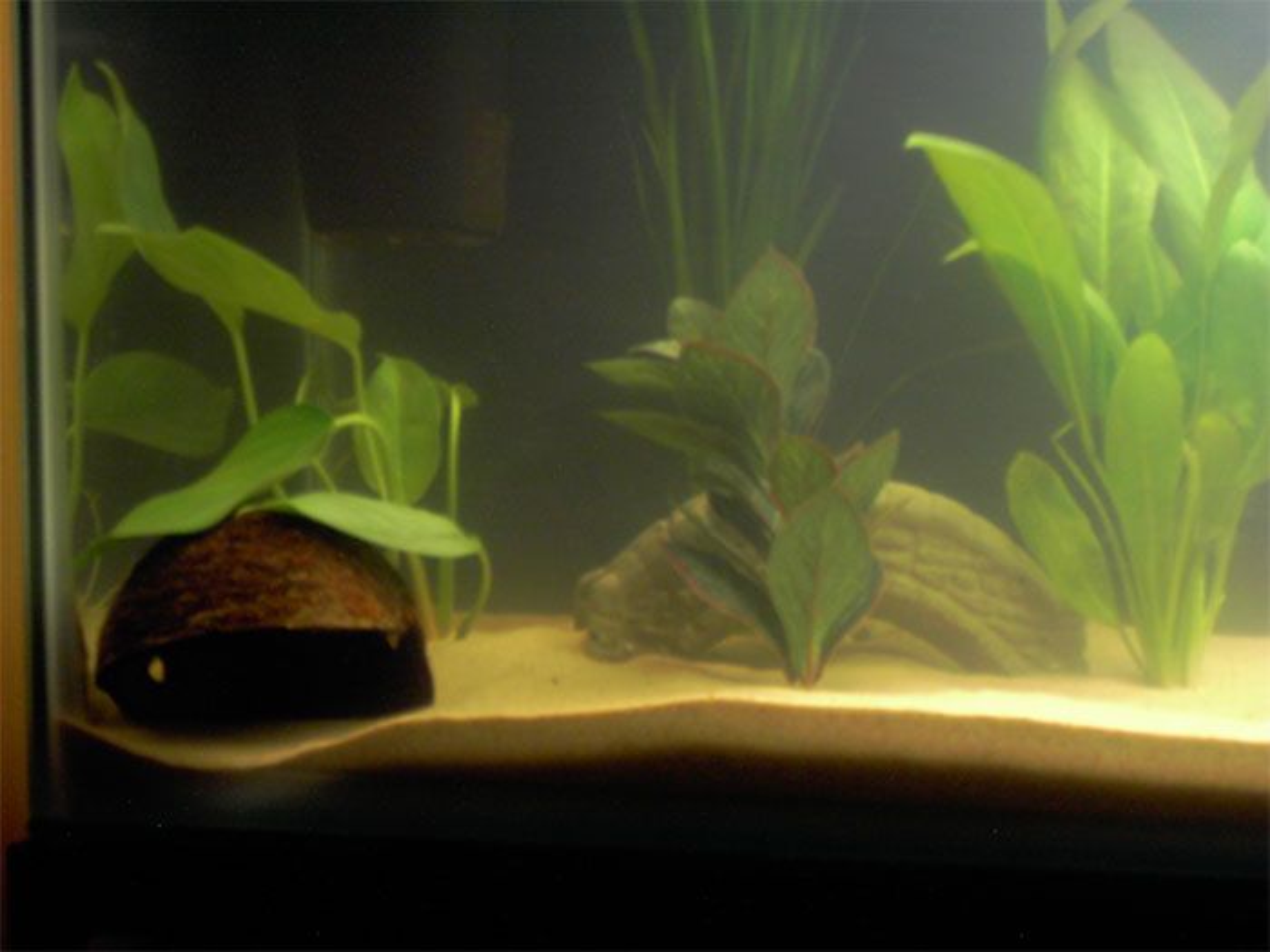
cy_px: 476
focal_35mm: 105
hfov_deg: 18.7
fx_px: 3852
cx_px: 635
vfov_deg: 14.1
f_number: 4.7
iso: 200
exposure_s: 1/2
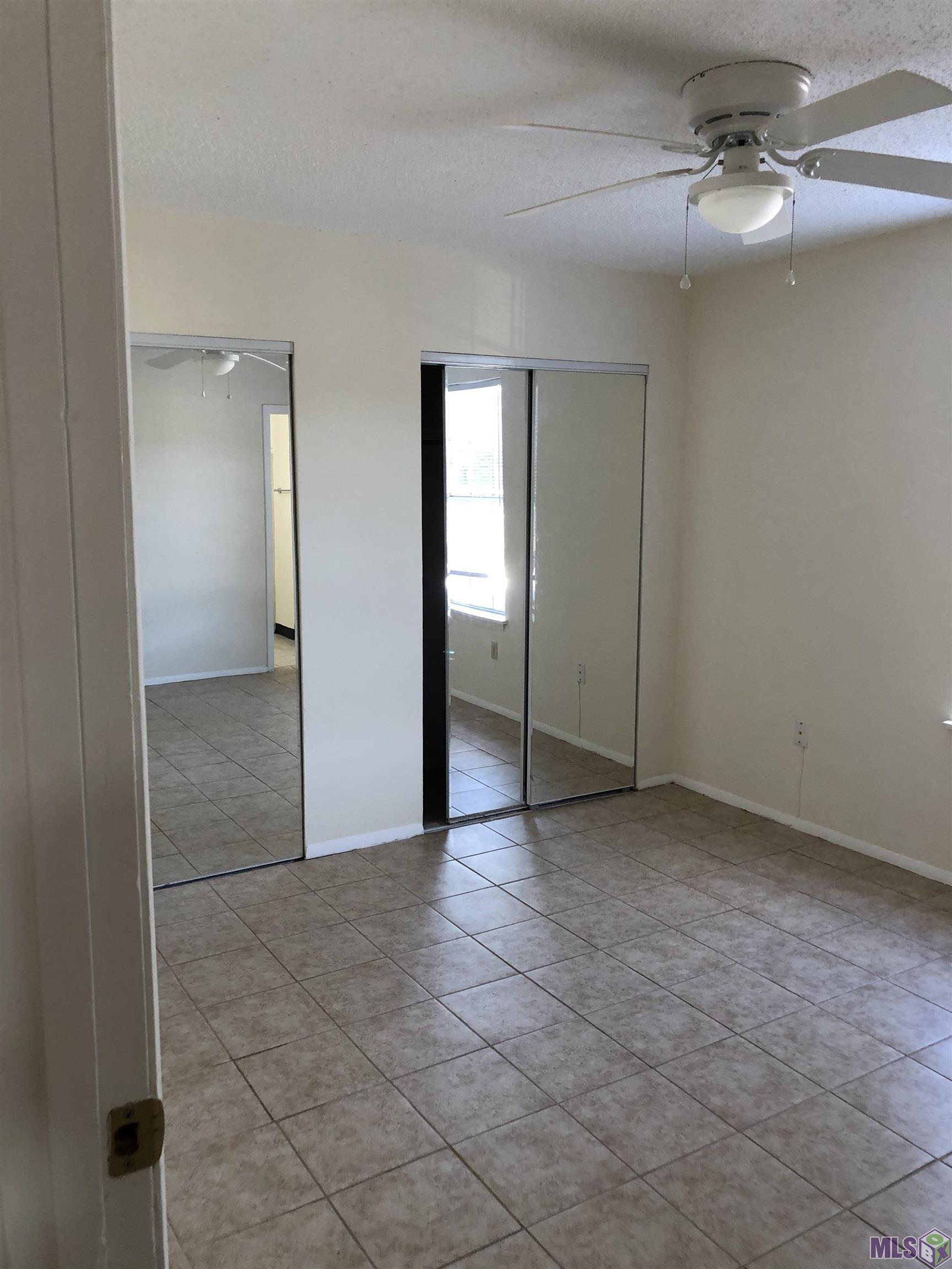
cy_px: 634
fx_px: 1027
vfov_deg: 63.4
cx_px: 476
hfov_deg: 49.7
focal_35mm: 28
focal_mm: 3.99
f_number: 1.8
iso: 40
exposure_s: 1/30
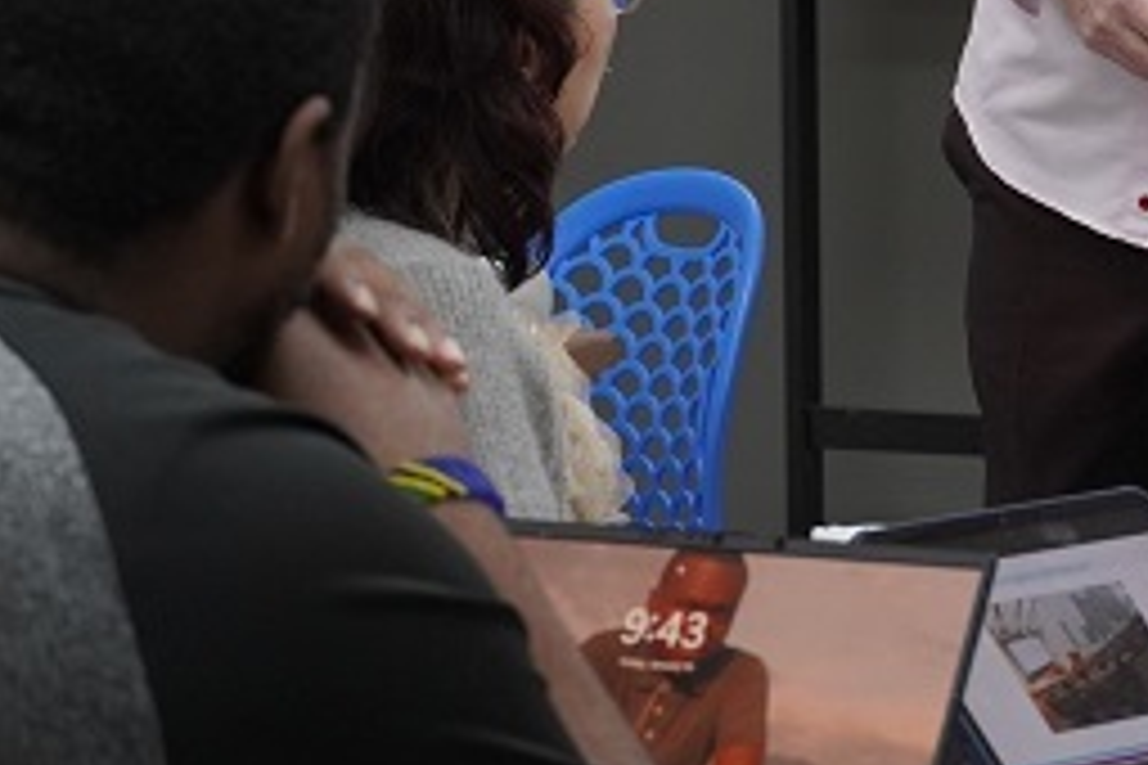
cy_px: 18
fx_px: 7953
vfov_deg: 5.5
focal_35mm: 249
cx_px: 1607
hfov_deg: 8.1
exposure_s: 1/160
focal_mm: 59
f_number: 5.6
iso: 1000
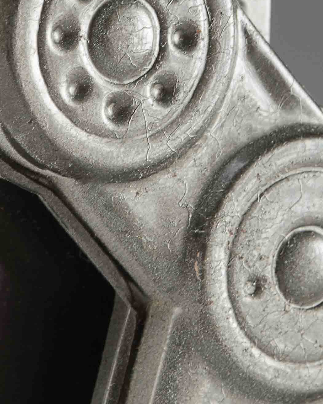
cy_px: 330
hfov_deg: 5.3
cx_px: -20
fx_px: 3463
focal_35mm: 290
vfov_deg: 6.7
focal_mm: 55
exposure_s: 1/80
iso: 100
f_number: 10
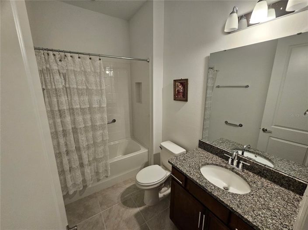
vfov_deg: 89.9
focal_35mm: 13
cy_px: 115
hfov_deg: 106.2
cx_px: 154
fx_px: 116
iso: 320
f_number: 2.2
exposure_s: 1/60
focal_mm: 2.2
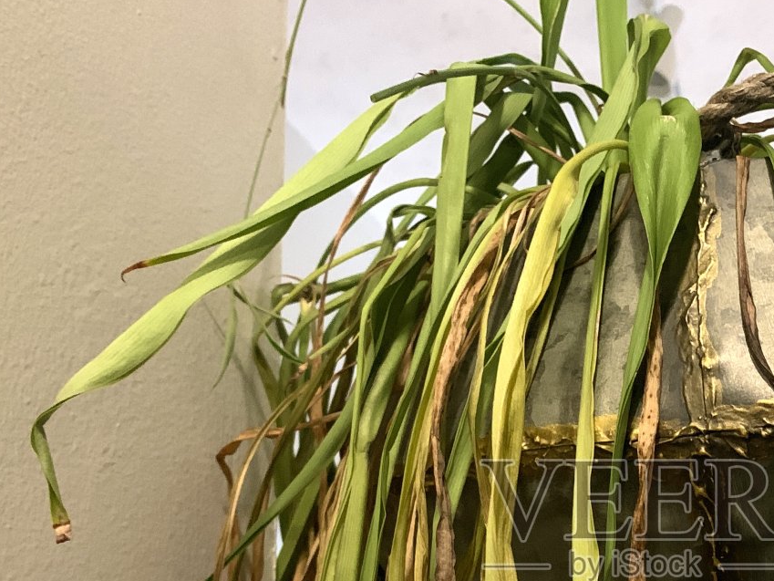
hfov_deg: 37.3
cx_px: 634
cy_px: 522
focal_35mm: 49
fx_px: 1096
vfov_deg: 28.5
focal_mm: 4.25
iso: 400
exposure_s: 1/30
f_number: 1.8
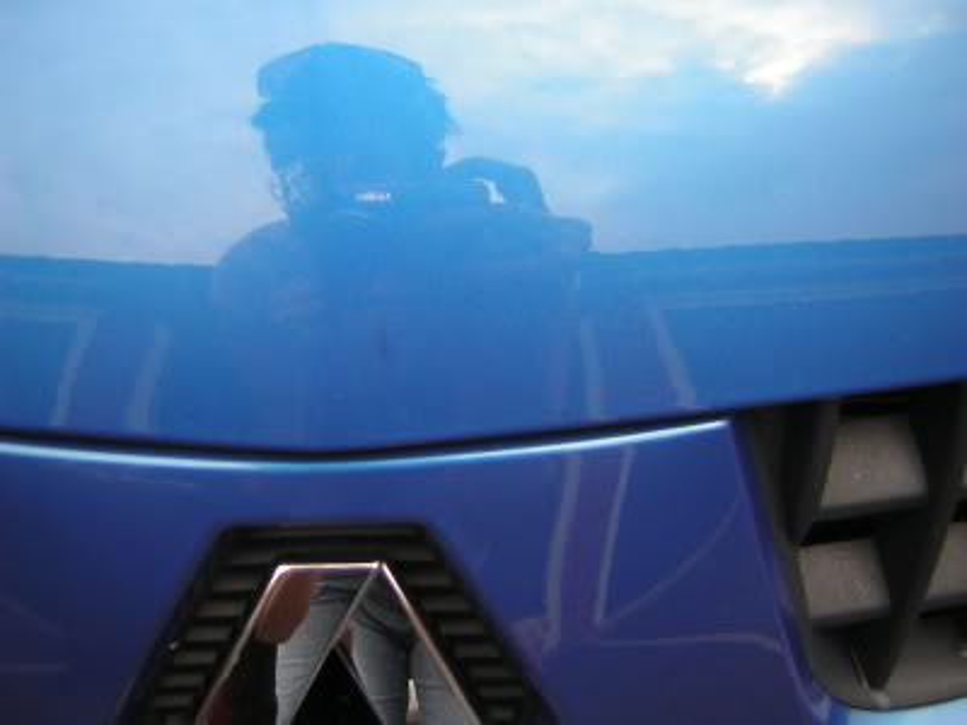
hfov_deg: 51.4
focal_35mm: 36
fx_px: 1006
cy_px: 362
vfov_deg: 39.7
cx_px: 484
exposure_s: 1/332
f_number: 2.6
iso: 50
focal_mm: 4.7
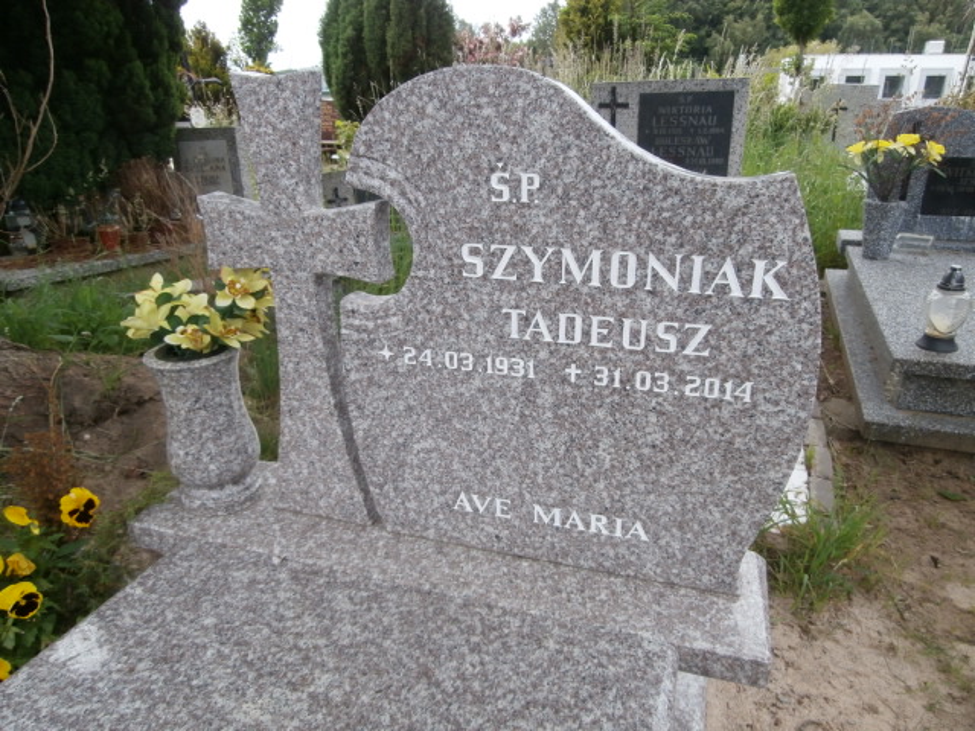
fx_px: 676
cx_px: 488
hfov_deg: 71.6
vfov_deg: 56.8
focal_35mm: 24
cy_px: 366
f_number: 3
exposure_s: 1/500
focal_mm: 4.2
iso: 100
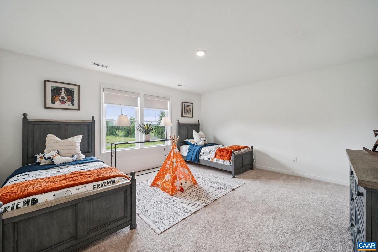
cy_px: 126
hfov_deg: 108.3
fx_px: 136
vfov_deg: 85.4
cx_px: 189
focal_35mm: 13
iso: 160
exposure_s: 1/13
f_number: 8
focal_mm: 13
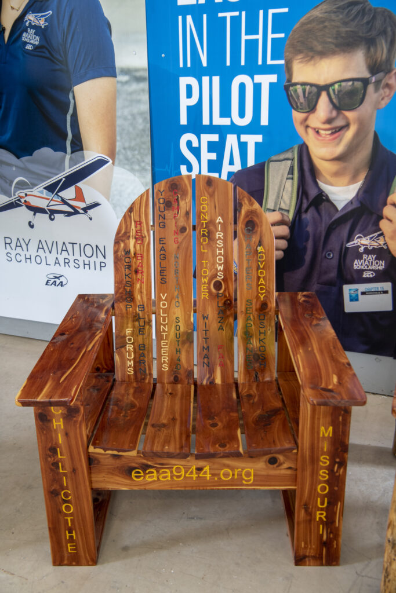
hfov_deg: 36.9
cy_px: 296
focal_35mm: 36
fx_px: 594
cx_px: 198
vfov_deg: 53.1
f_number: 6.3
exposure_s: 1/10
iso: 320
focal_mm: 36
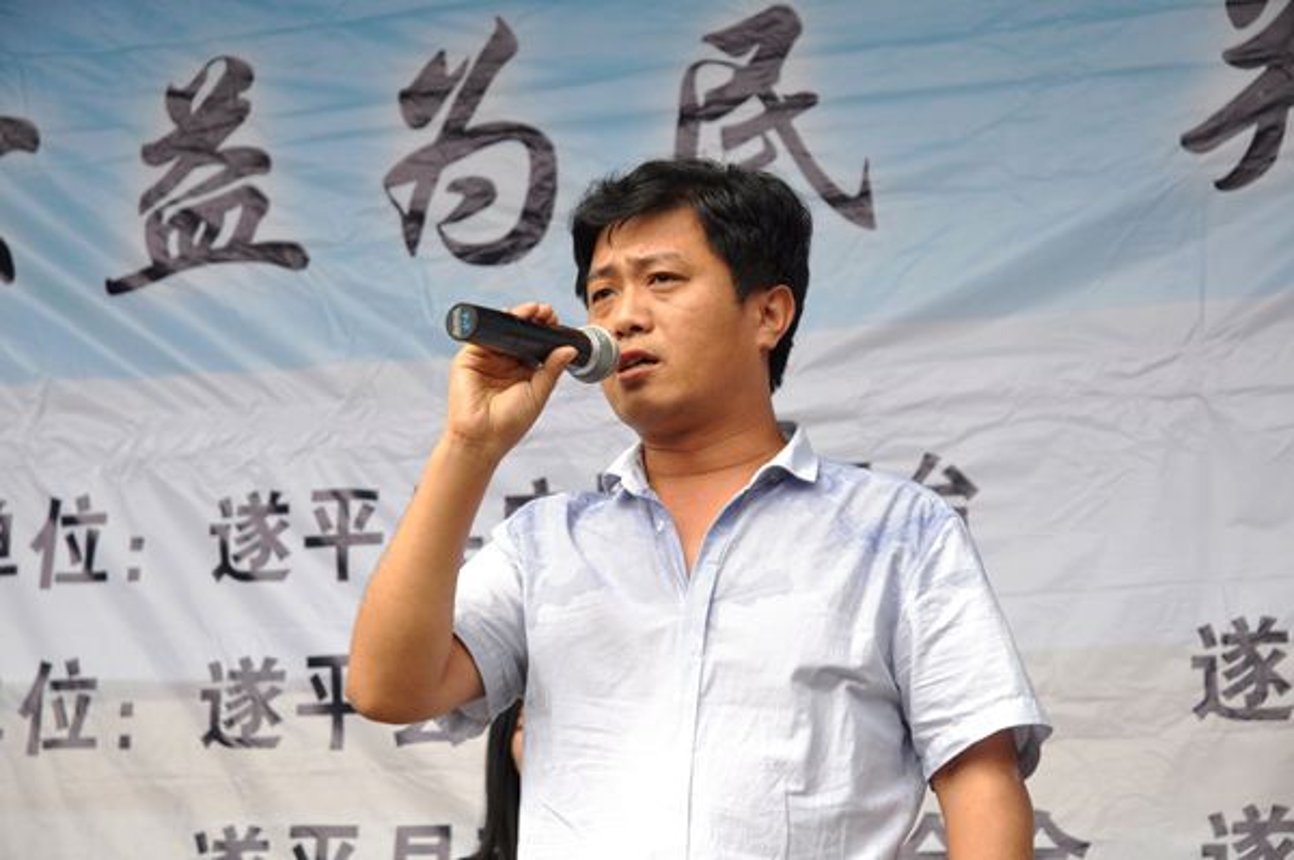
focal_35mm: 105
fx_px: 3771
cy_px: 430
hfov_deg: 19.5
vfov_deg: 13.0
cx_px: 647
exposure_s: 1/320
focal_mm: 70
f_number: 5.6
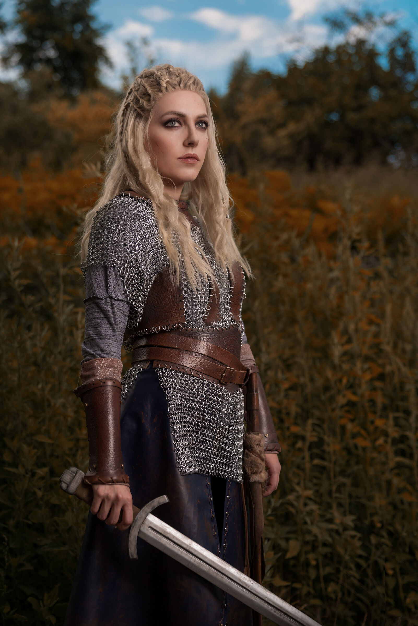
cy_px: 313
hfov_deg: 29.3
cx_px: 209
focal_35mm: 46
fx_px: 801
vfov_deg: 42.7
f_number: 2.8
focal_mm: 46
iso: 80
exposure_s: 1/400
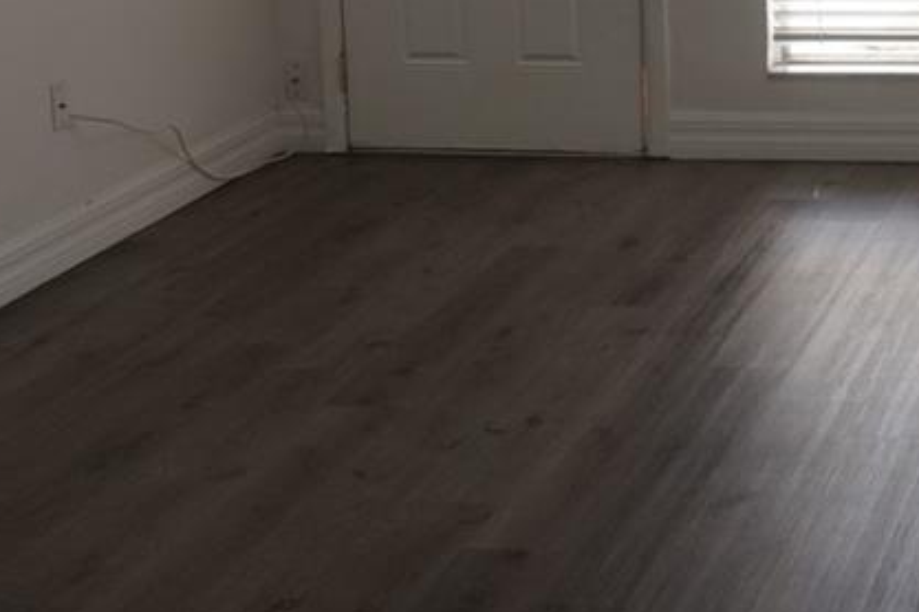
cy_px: -35
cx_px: 952
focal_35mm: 92
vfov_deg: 14.6
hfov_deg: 21.3
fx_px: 2348
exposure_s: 1/80
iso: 100
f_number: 7.1
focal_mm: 16
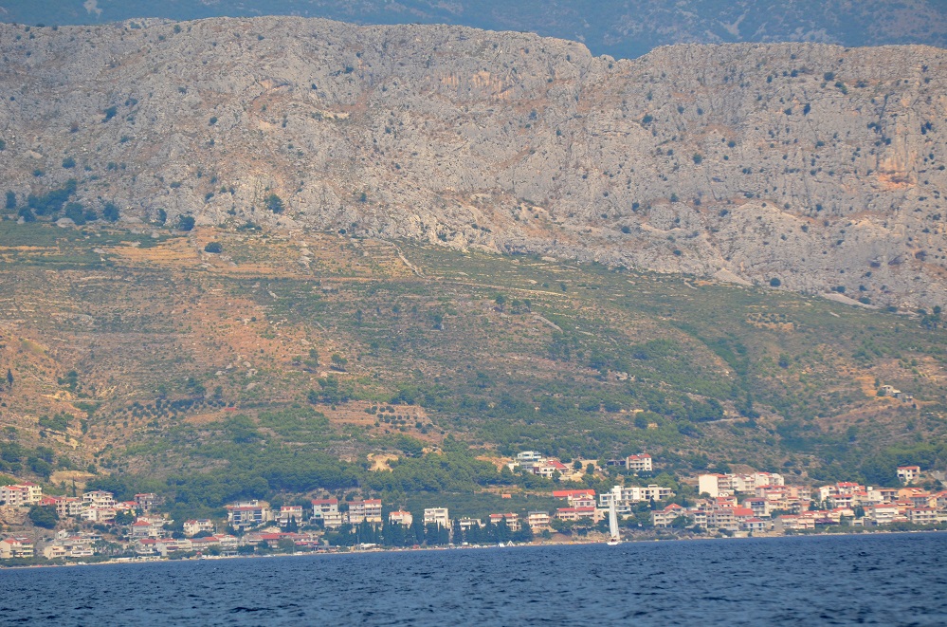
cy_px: 314
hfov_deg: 6.3
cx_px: 474
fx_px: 8660
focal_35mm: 330
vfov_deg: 4.1
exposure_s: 1/2000
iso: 400
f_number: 5.6
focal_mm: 220
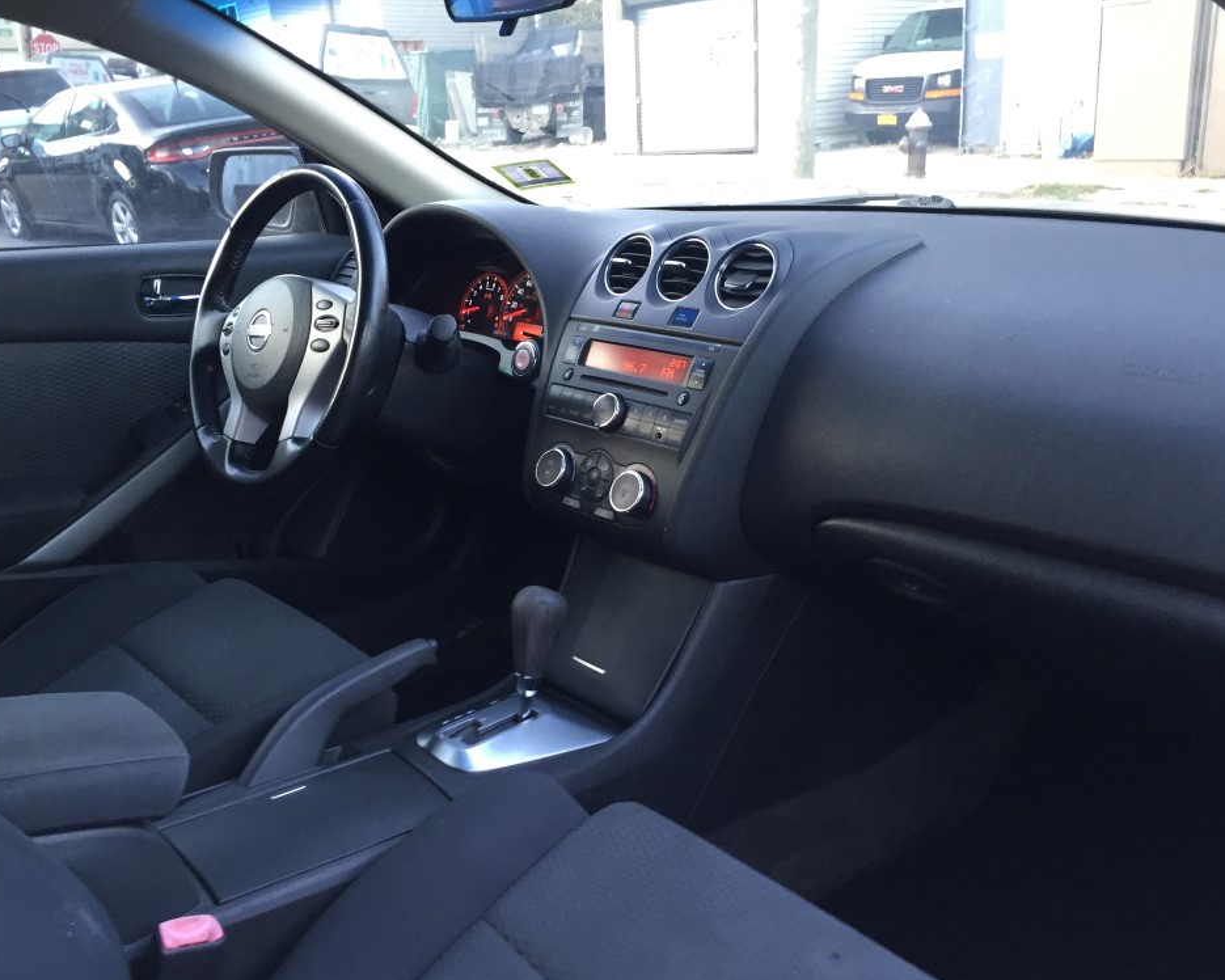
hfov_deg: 57.2
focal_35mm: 31
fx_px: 1124
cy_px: 502
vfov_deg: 47.1
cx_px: 591
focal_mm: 4.15
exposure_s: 1/30
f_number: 2.2
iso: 80
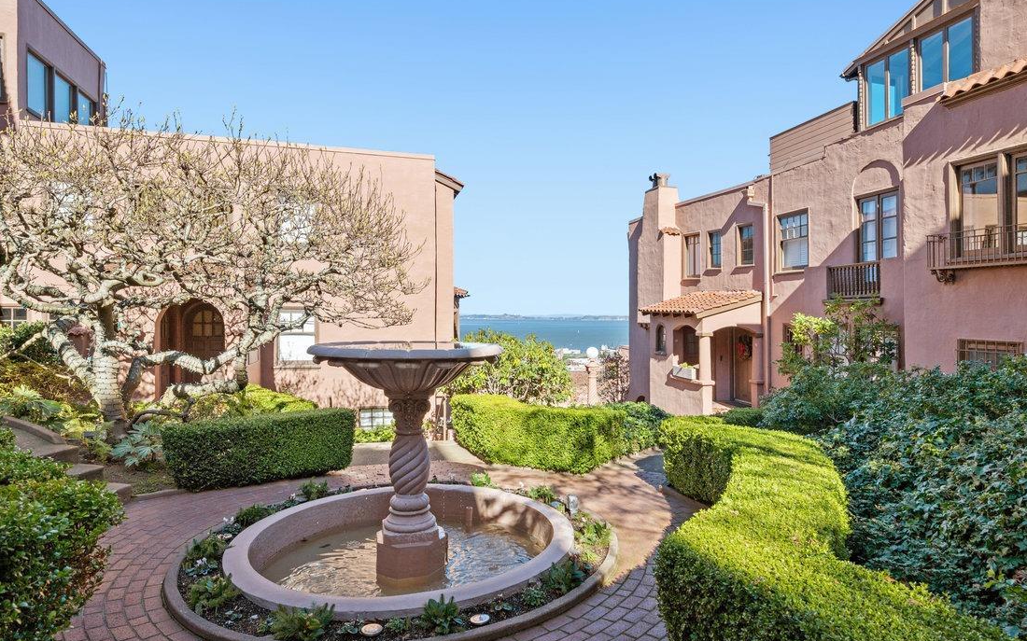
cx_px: 543
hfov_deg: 85.0
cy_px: 300
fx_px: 560
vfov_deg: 59.6
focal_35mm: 20
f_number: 9
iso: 400
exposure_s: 1/500
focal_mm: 18
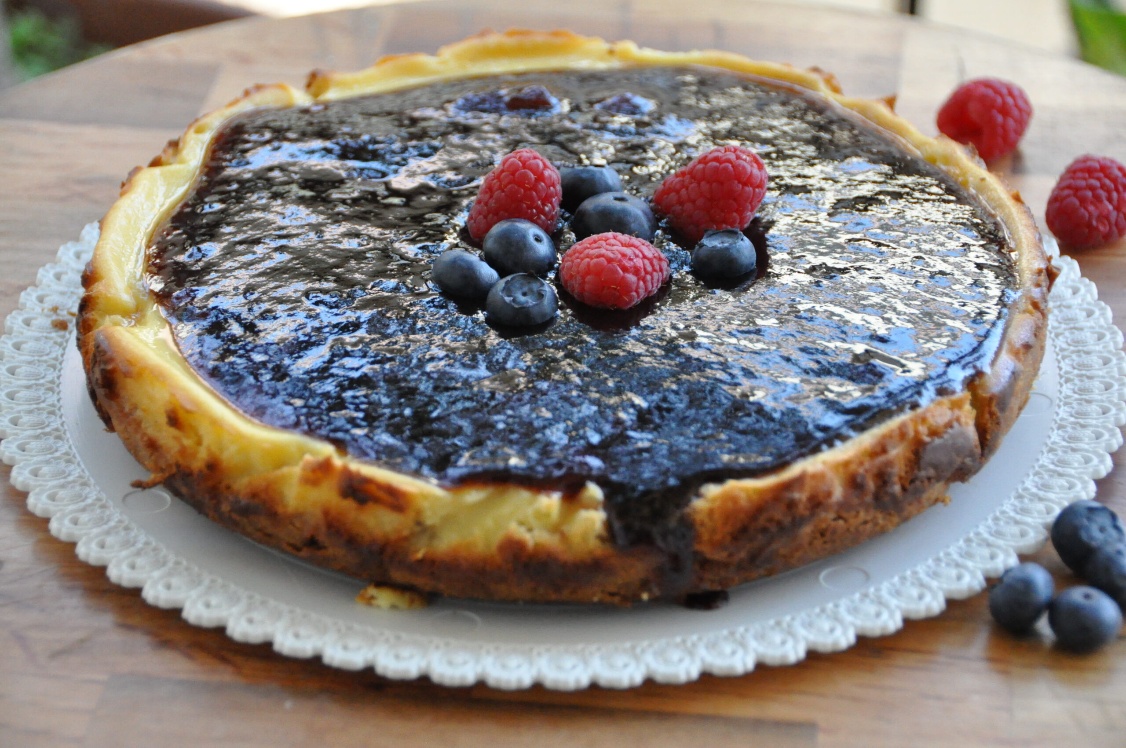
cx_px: 563
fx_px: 3514
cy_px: 374
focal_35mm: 112
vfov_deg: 12.1
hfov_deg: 18.2
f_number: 6.3
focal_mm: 75
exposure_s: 1/640
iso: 3200
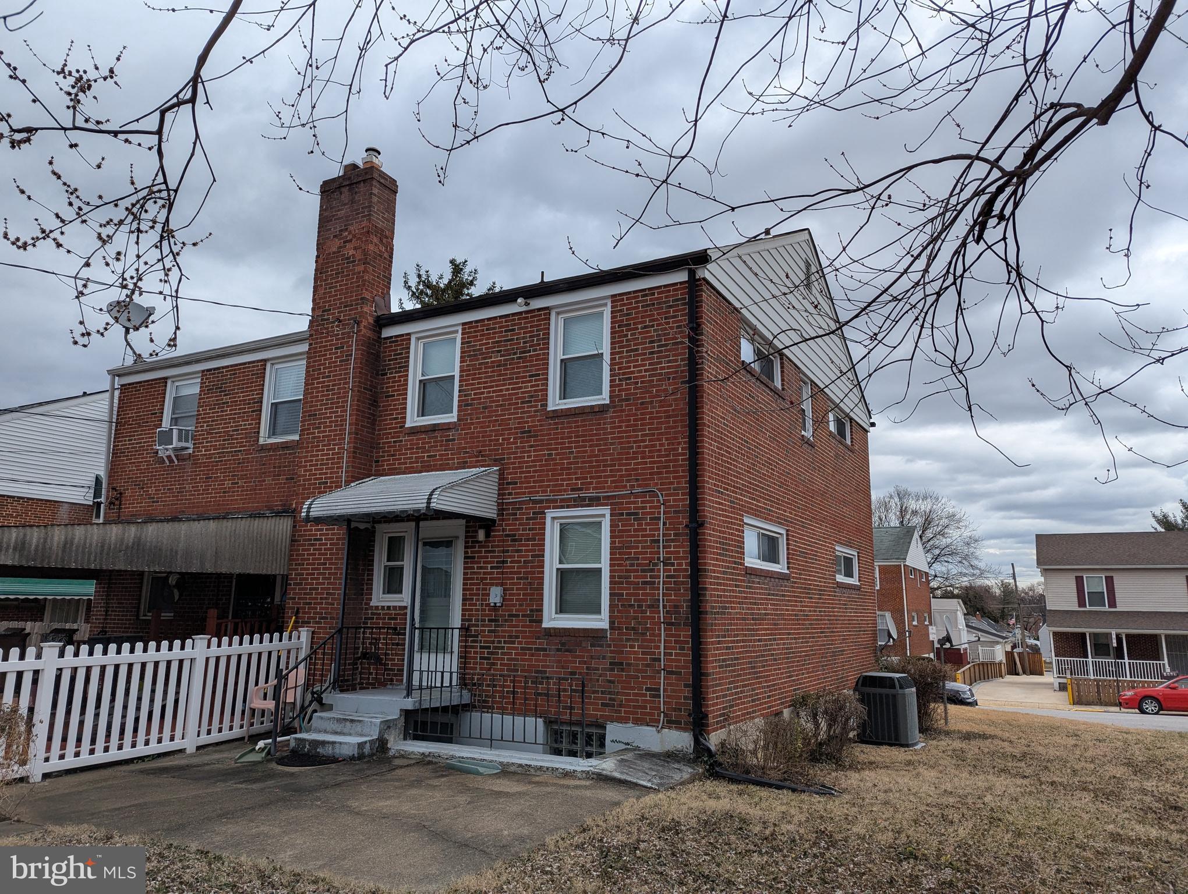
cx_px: 594
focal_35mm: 24
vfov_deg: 56.9
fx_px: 825
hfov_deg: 71.5
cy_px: 447
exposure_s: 1/2762
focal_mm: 6.81
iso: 44
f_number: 1.85
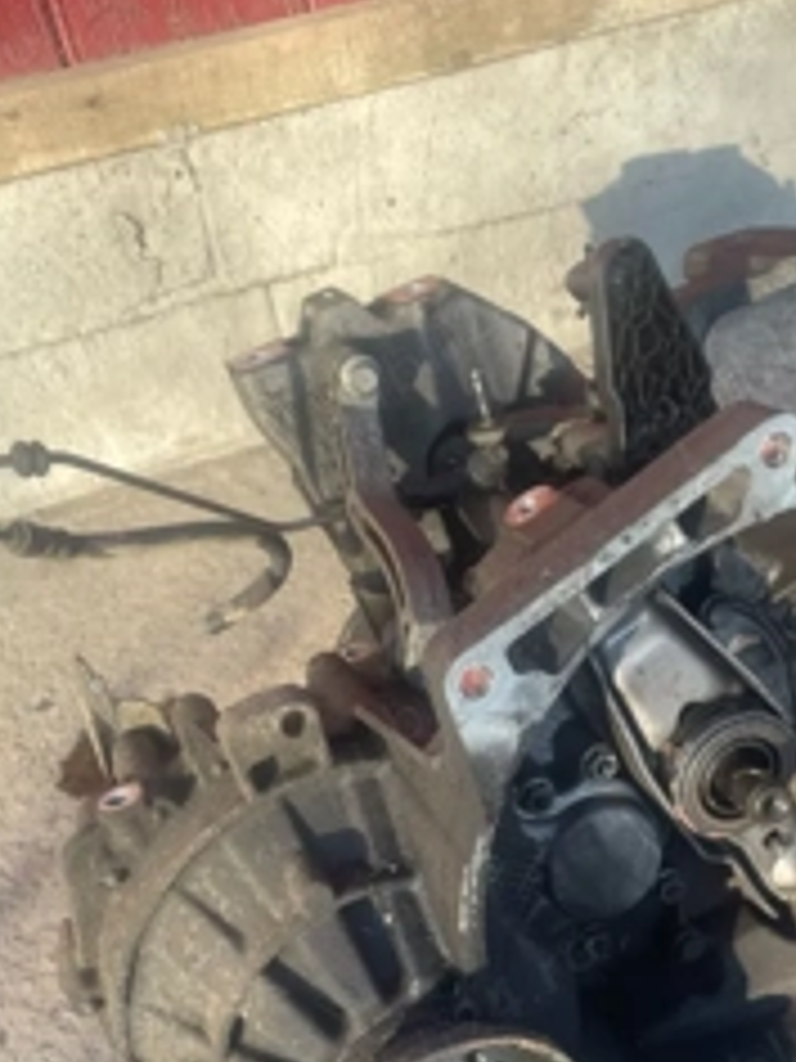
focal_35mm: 44
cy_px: 742
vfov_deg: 42.1
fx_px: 1349
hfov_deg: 32.5
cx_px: 544
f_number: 1.6
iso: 32
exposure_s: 1/230
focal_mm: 4.2
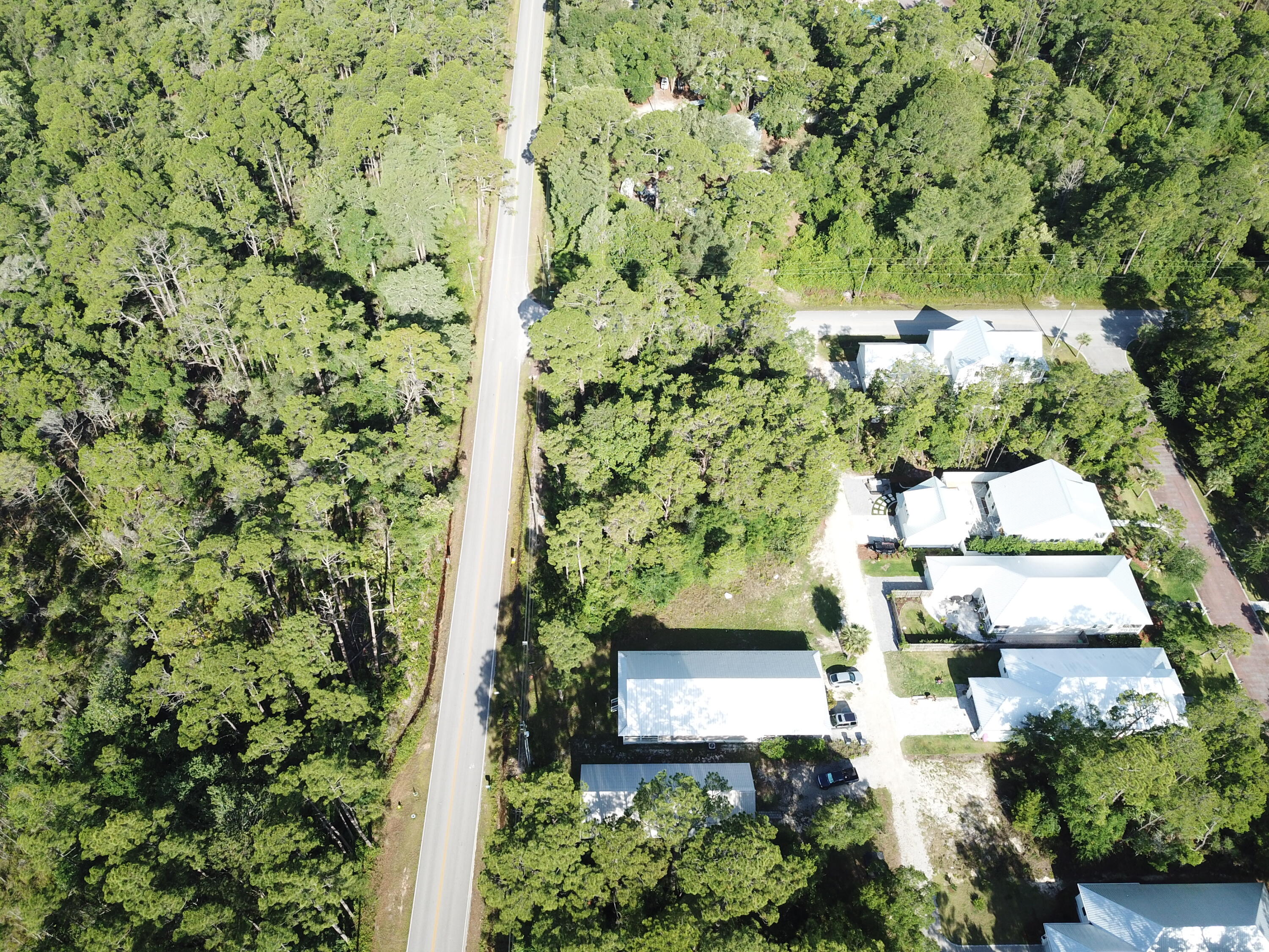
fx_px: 953
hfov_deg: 67.3
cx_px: 634
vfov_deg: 53.1
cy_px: 476
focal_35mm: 26
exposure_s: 1/480
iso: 100
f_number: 2.2
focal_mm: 4.73
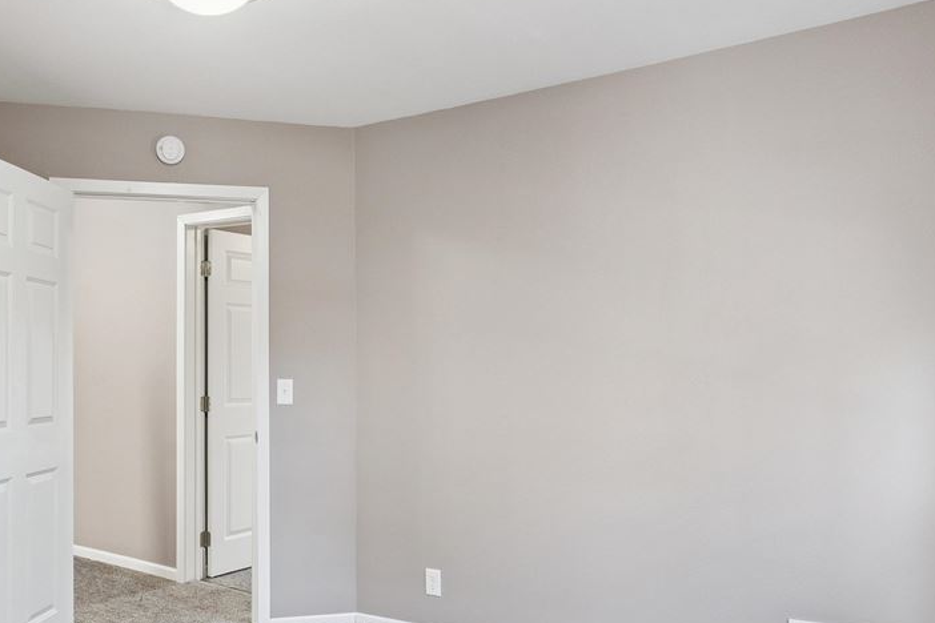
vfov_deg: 42.2
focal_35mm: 31
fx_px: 805
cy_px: 358
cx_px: 348
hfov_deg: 59.5
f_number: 9
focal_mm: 17
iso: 800
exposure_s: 1/13
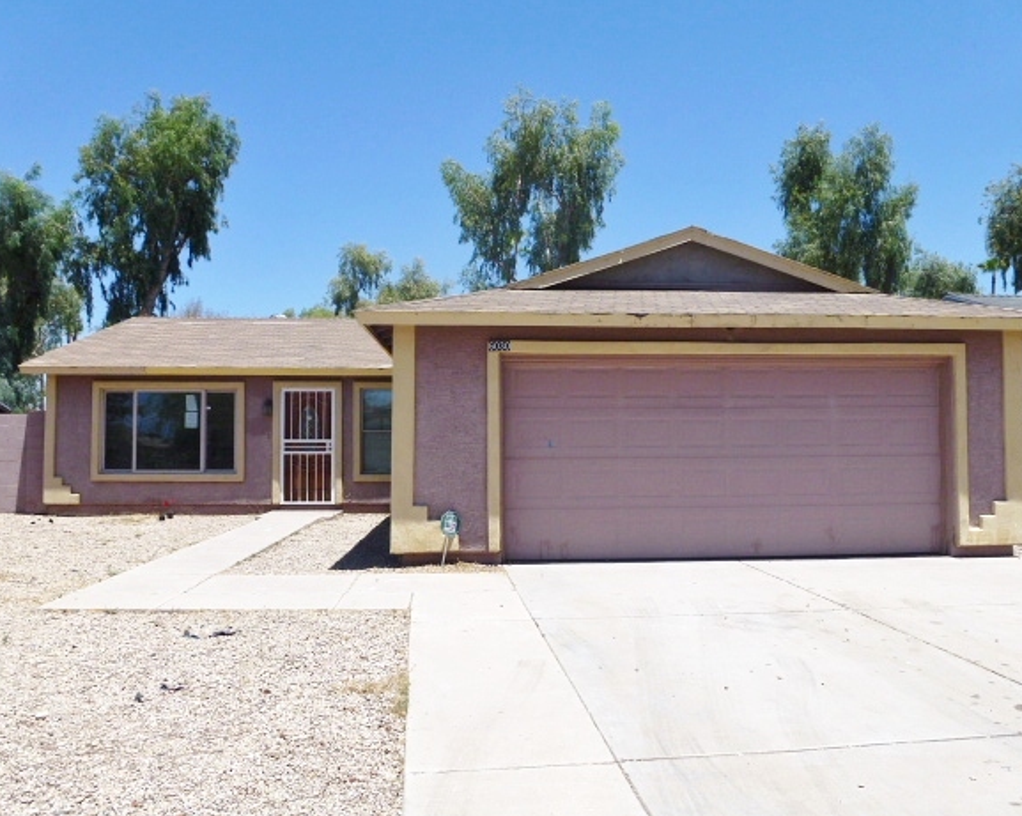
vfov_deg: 54.9
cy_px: 418
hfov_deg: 66.1
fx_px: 786
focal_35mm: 26
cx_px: 519
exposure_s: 1/1000
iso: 100
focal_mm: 4.3
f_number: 4
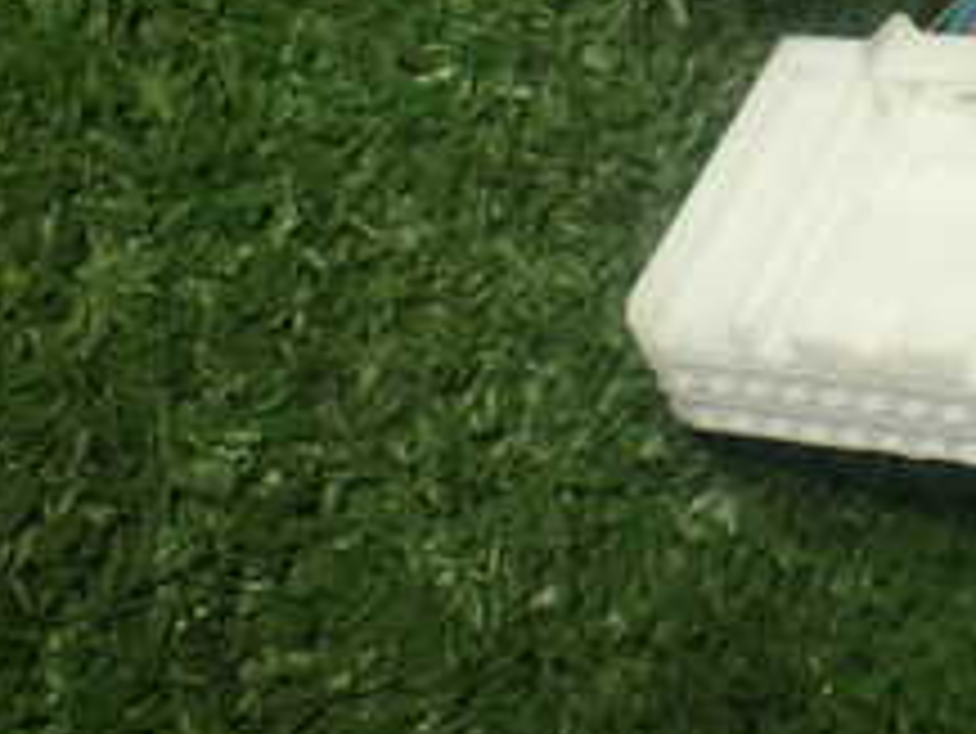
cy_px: -59
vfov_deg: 17.2
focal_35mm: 83
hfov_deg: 22.7
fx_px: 2341
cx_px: 963
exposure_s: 1/125
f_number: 2.3
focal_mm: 5.4
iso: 200
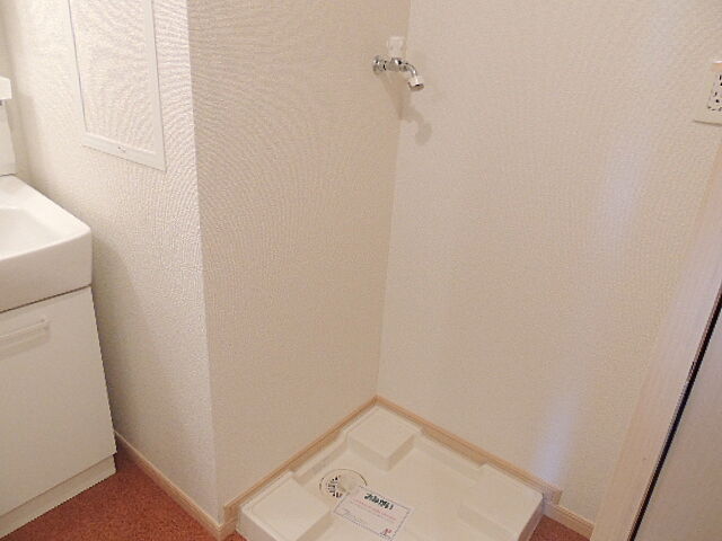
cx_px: 361
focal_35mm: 24
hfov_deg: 71.6
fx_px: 501
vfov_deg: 56.8
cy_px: 270
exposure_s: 1/80
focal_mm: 4.3
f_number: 3
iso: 800
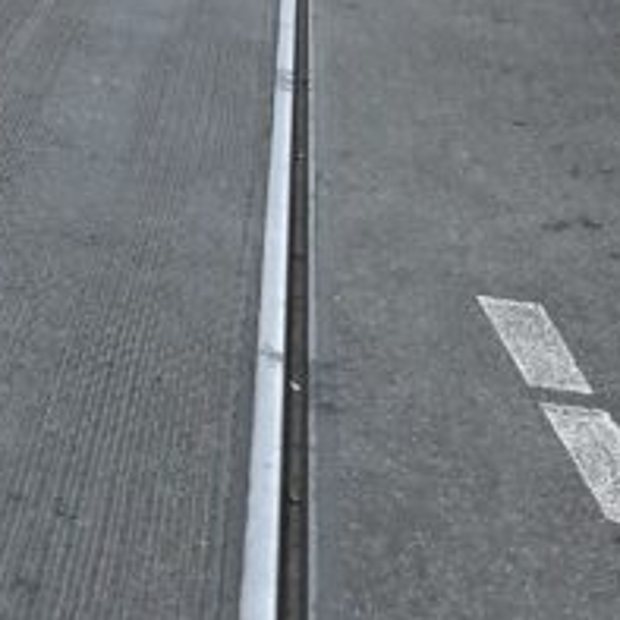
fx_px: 2229
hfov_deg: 13.4
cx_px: -645
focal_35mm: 110
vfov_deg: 14.0
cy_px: -510
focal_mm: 6.86
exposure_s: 1/943
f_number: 1.78
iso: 80
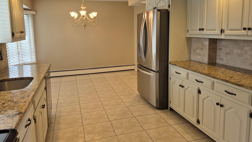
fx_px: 174
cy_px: 55
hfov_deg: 71.9
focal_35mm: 26
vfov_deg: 44.1
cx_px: 125
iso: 50
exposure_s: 1/120
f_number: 1.8
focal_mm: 5.4
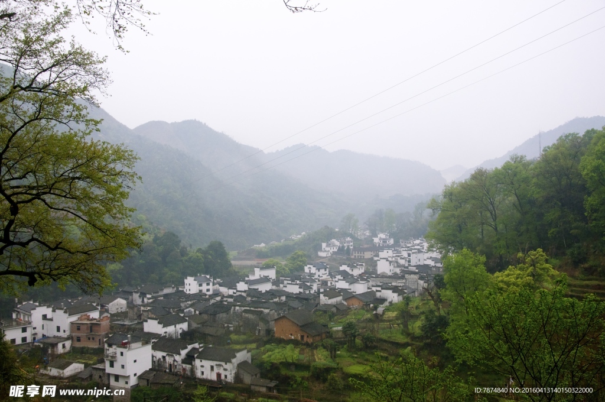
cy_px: 201
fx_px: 604
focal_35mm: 36
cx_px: 302
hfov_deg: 53.2
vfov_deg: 36.8
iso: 2000
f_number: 7.1
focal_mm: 24
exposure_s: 1/60
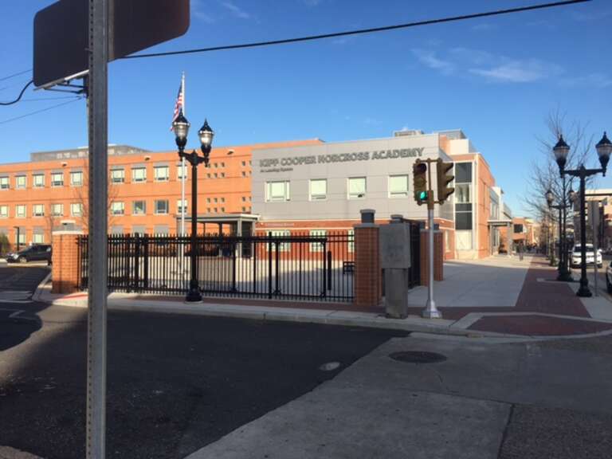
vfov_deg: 48.2
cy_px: 230
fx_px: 513
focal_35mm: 29
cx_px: 306
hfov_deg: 61.7
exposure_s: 1/884
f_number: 2.2
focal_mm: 4.15
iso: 25
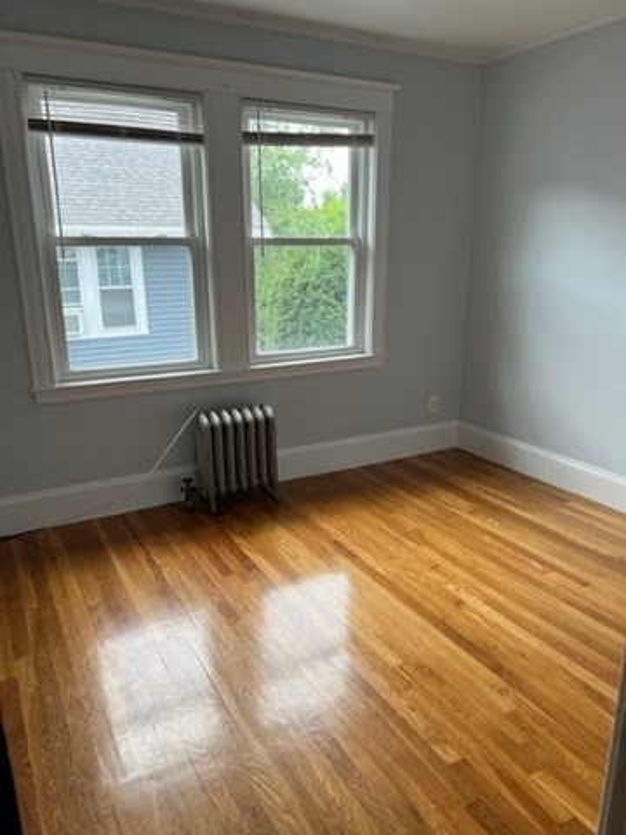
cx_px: 313
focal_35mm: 26
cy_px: 418
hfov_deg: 53.1
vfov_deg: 67.3
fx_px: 627
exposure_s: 1/270
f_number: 1.5
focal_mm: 5.7
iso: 40
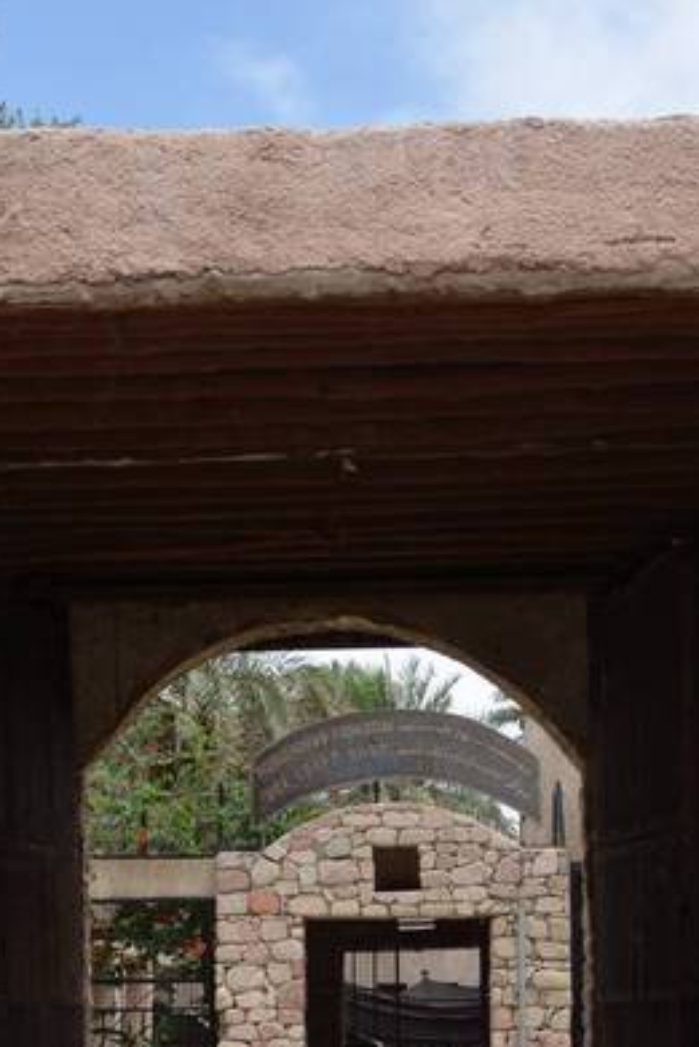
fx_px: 2182
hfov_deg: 18.2
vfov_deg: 26.2
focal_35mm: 75
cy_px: 910
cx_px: 350
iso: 100
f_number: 13
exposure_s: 1/60
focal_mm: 28
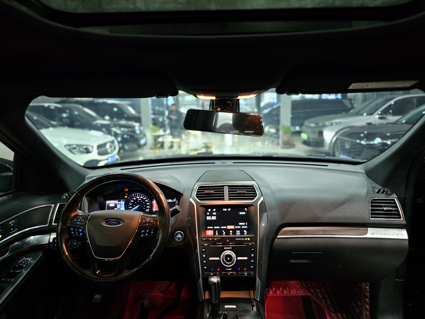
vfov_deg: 58.9
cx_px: 212
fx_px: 282
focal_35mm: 23
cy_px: 160
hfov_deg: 73.9
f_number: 1.7
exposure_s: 1/24
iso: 800
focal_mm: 6.3
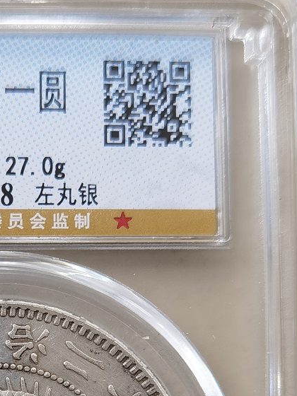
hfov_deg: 14.7
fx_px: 1133
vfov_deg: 19.4
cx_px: -5
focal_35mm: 99
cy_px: 378
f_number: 1.9
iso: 100
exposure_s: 1/100
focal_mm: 6.71
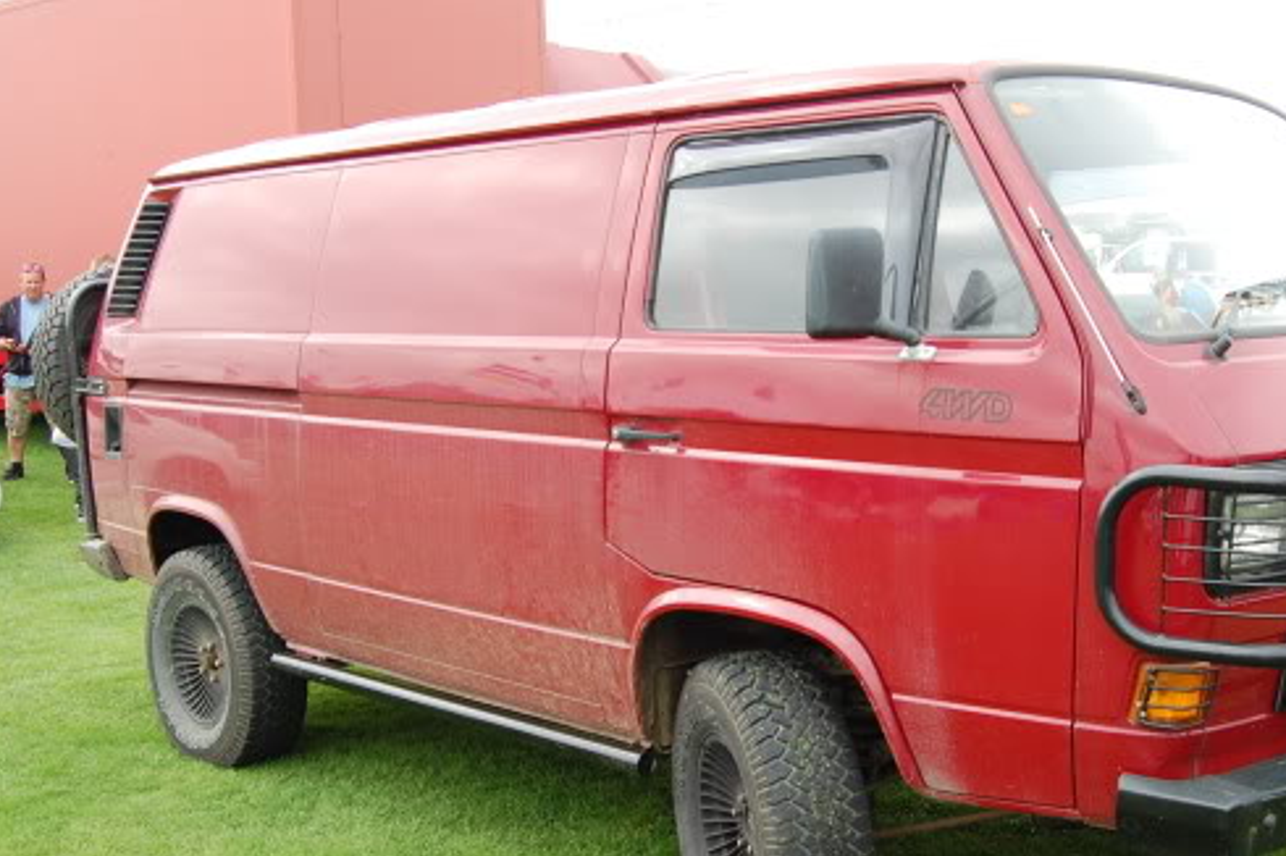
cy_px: 463
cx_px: 726
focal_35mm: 44
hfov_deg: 44.4
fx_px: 1571
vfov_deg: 30.5
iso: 200
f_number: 5.6
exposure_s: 1/125
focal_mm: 18
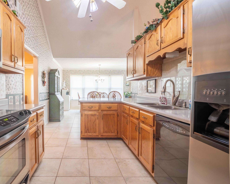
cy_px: 92
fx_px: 129
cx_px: 85
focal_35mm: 19
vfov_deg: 70.8
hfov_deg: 81.6
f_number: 11
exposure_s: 1/20
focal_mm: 16
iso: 400
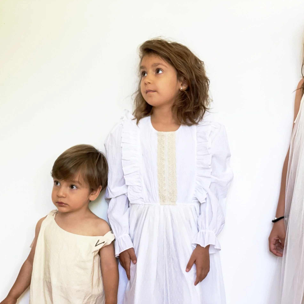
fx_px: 616
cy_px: 153
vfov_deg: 27.7
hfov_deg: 27.5
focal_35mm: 62
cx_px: 205
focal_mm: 6
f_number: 2
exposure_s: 1/122
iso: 125
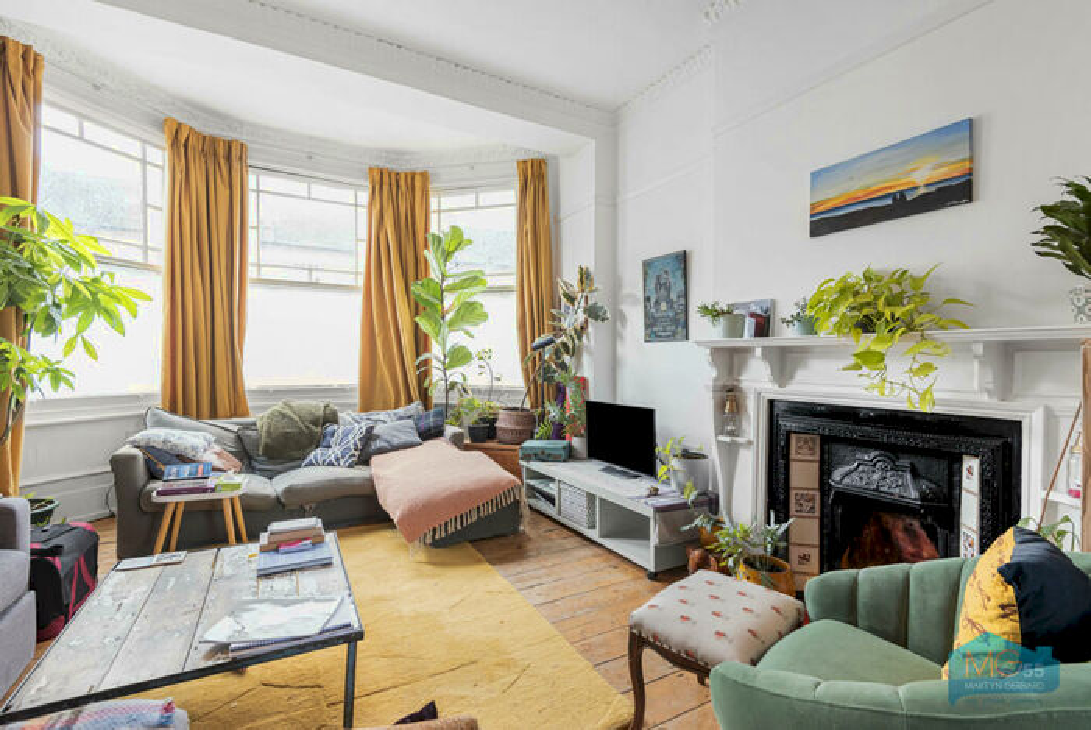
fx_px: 485
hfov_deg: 96.7
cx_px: 546
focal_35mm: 16
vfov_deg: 73.9
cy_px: 365
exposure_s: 1/25
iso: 800
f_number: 8
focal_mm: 16
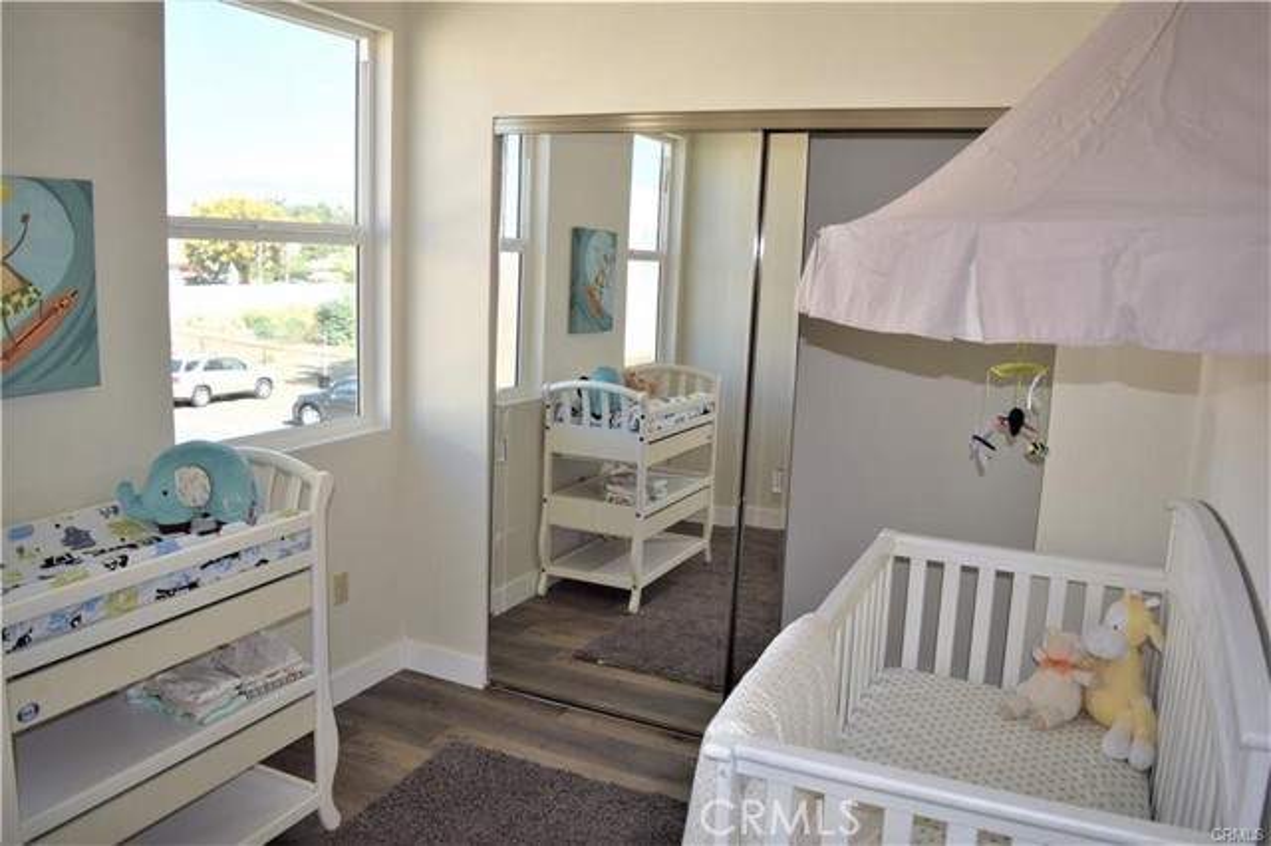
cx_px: 636
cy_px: 423
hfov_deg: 67.4
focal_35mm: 27
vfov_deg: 47.9
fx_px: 953
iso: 100
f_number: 3.5
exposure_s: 1/200
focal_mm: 18
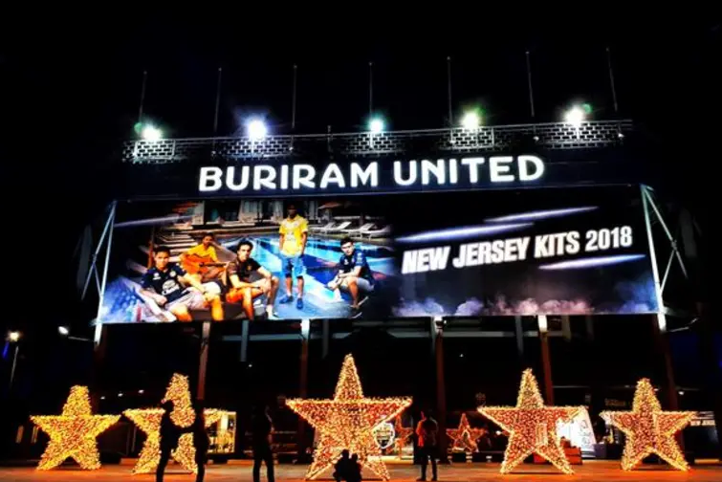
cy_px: 243
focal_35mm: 29
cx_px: 361
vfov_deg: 45.0
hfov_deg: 63.6
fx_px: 582
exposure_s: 1/17
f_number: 1.9
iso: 200
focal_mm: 3.6
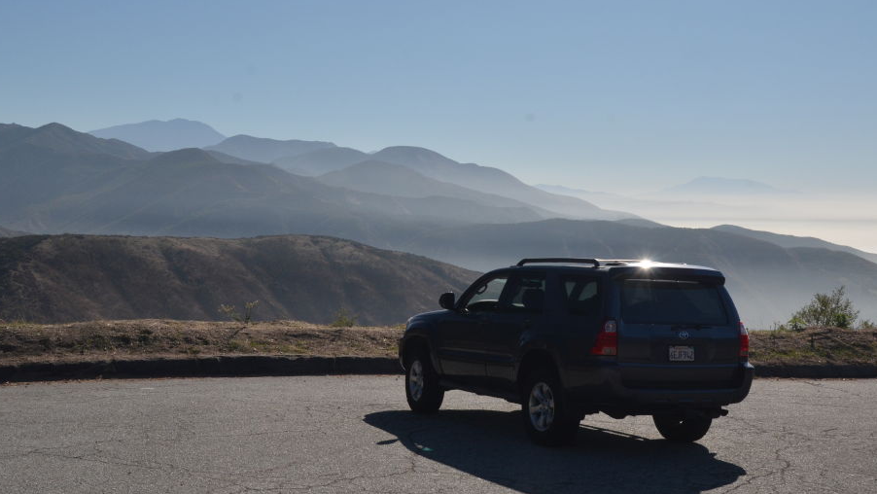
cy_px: 272
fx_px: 1200
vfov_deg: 23.2
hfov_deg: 40.1
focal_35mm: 52
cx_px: 453
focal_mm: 29
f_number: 11
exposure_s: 1/500
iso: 500
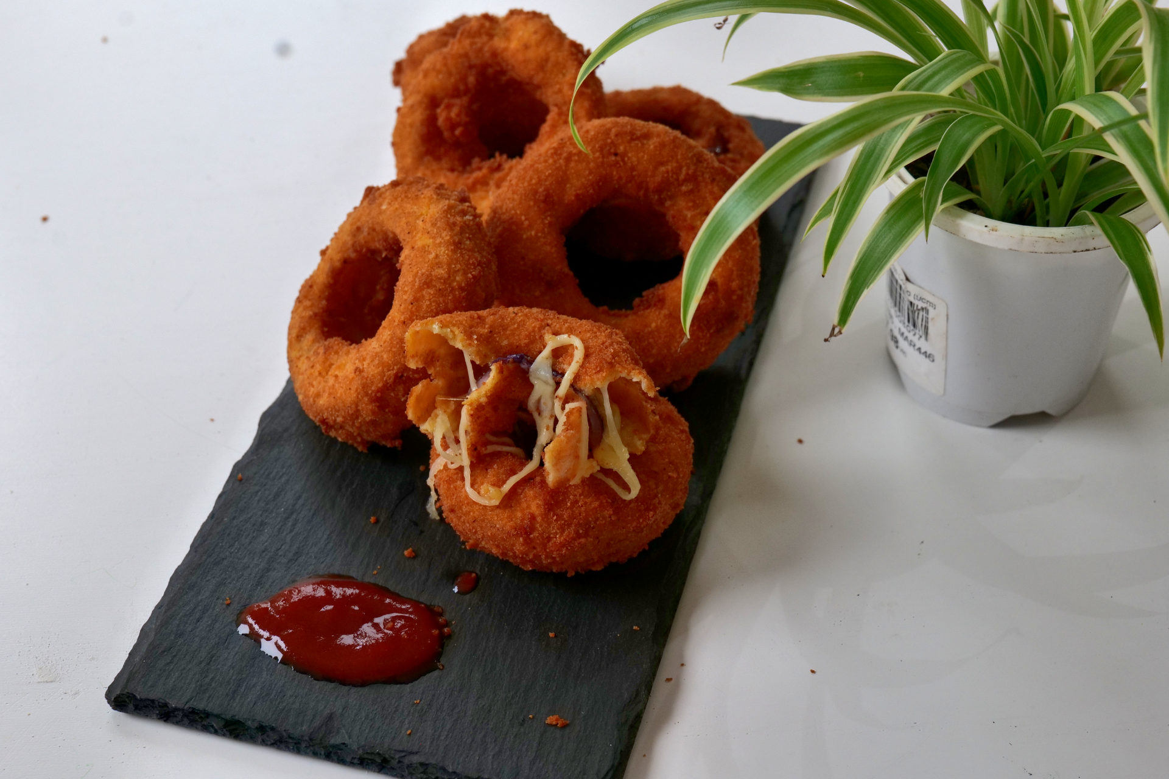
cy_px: 390
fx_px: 1948
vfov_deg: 22.6
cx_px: 584
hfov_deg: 33.4
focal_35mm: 60
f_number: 9
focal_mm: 60
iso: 1600
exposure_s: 1/60
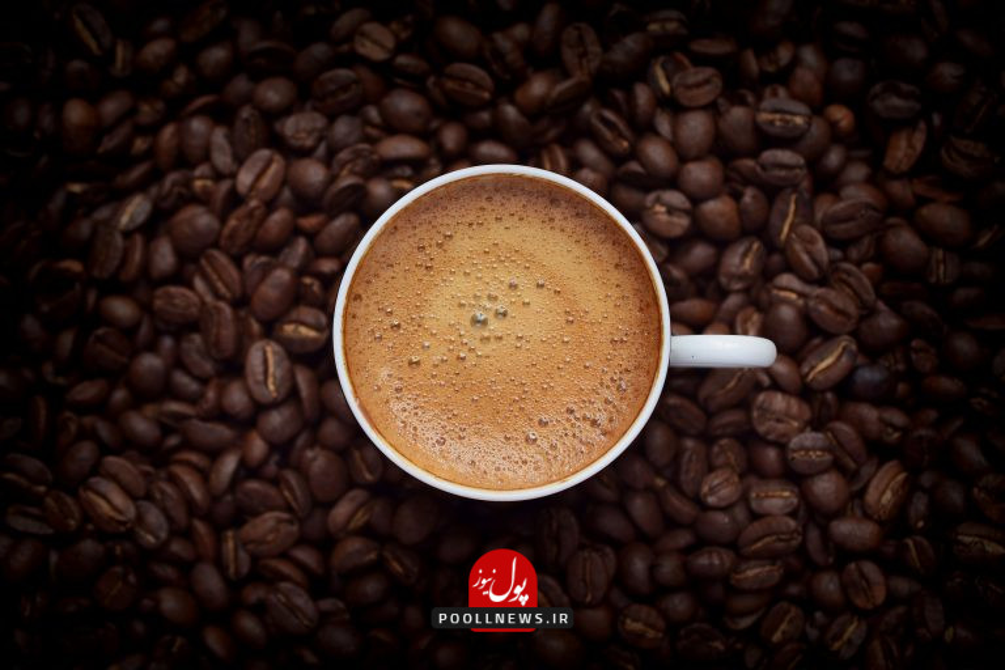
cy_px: 335
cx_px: 502
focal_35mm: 60
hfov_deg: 33.4
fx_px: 1675
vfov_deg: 22.6
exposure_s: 1/60
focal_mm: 40
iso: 100
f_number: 4
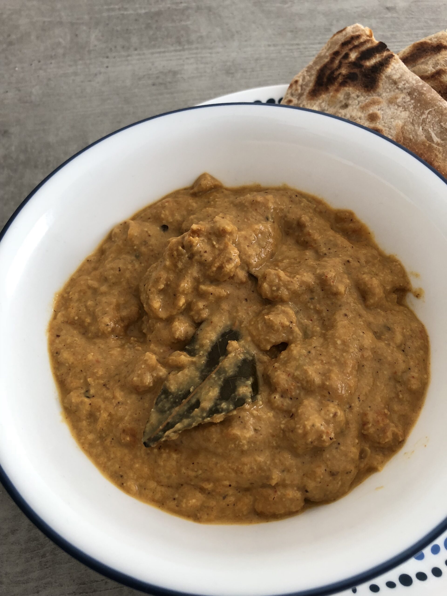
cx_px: 224
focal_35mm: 28
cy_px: 298
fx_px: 482
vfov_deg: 63.4
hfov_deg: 49.7
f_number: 1.8
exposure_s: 1/30
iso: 40
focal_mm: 3.99
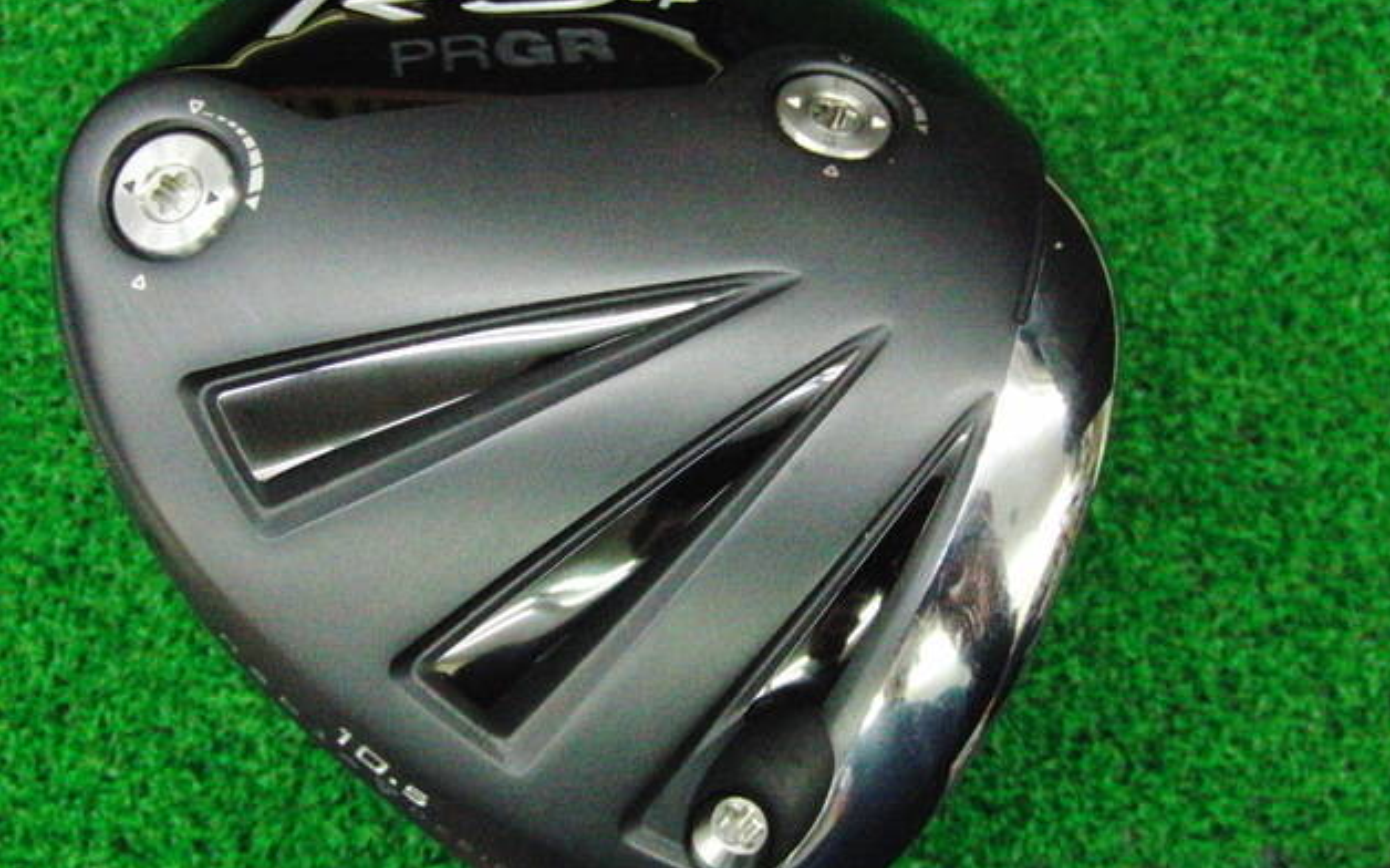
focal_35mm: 40
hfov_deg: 49.3
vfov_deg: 31.9
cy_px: 396
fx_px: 1515
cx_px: 706
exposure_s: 1/250
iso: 3200
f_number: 3.6
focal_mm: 6.42
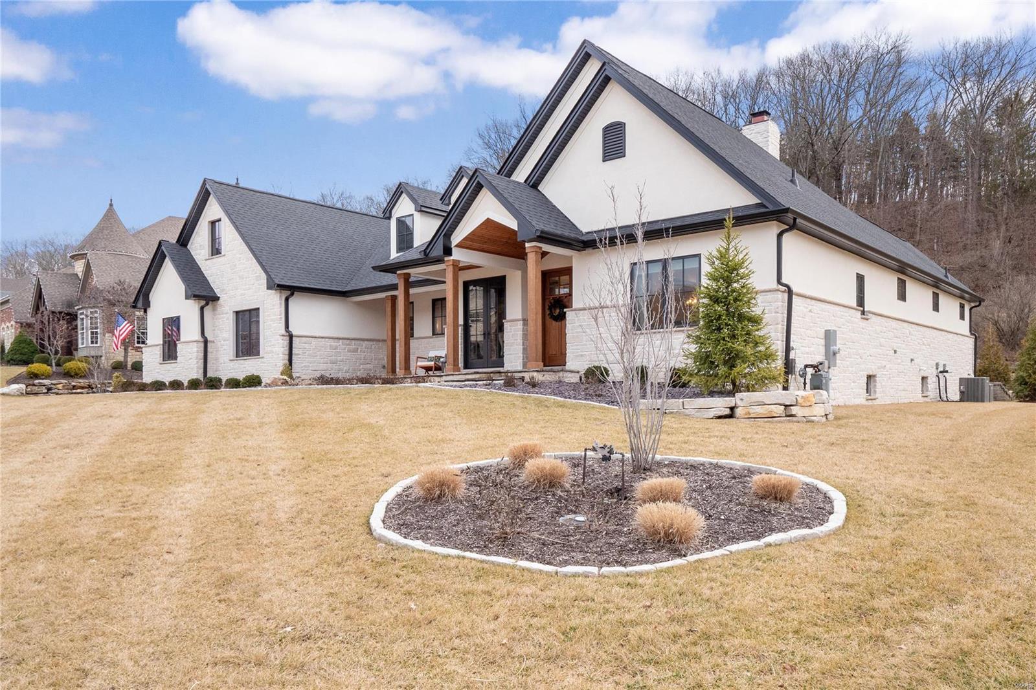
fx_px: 748
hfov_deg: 69.4
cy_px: 345
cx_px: 518
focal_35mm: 26
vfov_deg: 49.5
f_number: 8
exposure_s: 1/40
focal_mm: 13
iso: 400
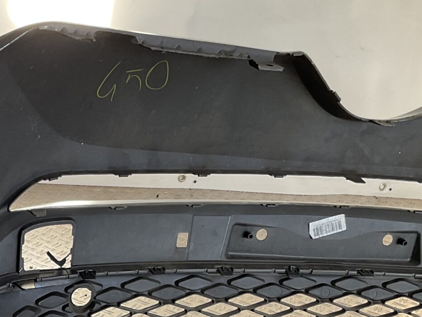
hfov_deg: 24.0
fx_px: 963
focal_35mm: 79
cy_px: 353
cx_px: 38
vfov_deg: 18.0
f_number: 1.8
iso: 25
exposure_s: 1/100
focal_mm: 3
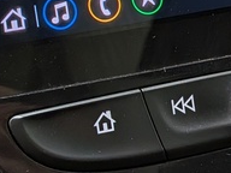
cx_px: 170
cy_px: -130
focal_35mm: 128
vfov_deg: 10.9
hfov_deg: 15.3
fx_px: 854
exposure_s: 1/98.5
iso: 26
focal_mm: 4.53
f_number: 1.7
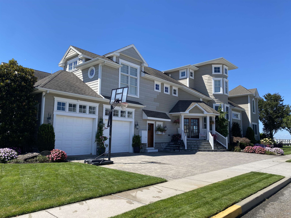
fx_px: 219
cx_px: 146
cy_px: 109
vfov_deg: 53.1
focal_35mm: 26
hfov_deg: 67.3
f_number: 1.8
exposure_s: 1/2222
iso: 32
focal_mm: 4.25
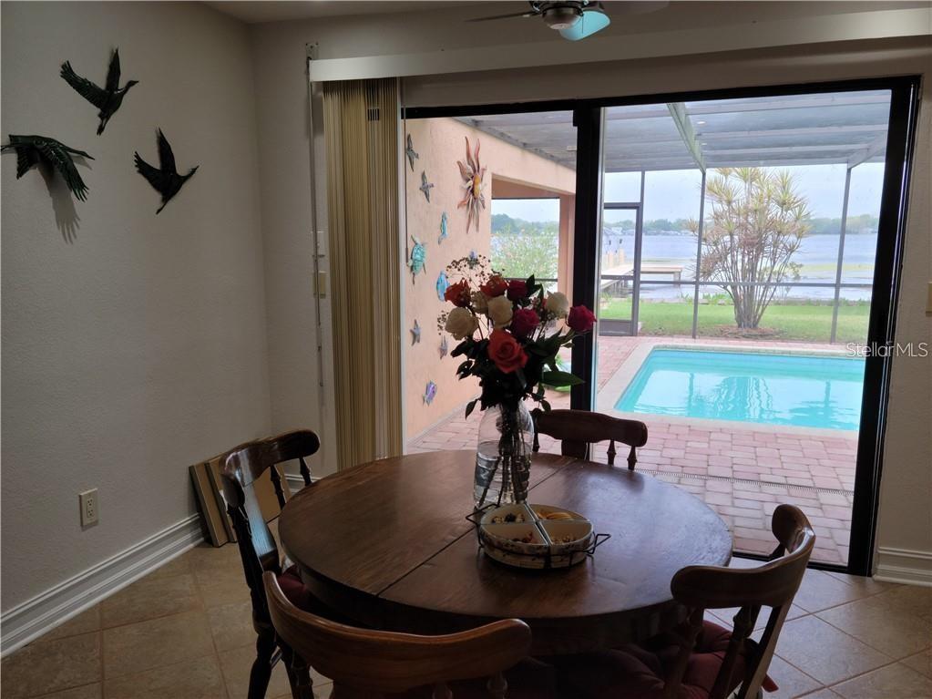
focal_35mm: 28
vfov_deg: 49.7
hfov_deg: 63.4
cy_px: 350
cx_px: 466
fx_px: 754
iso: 40
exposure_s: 1/119
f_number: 2
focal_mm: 5.9
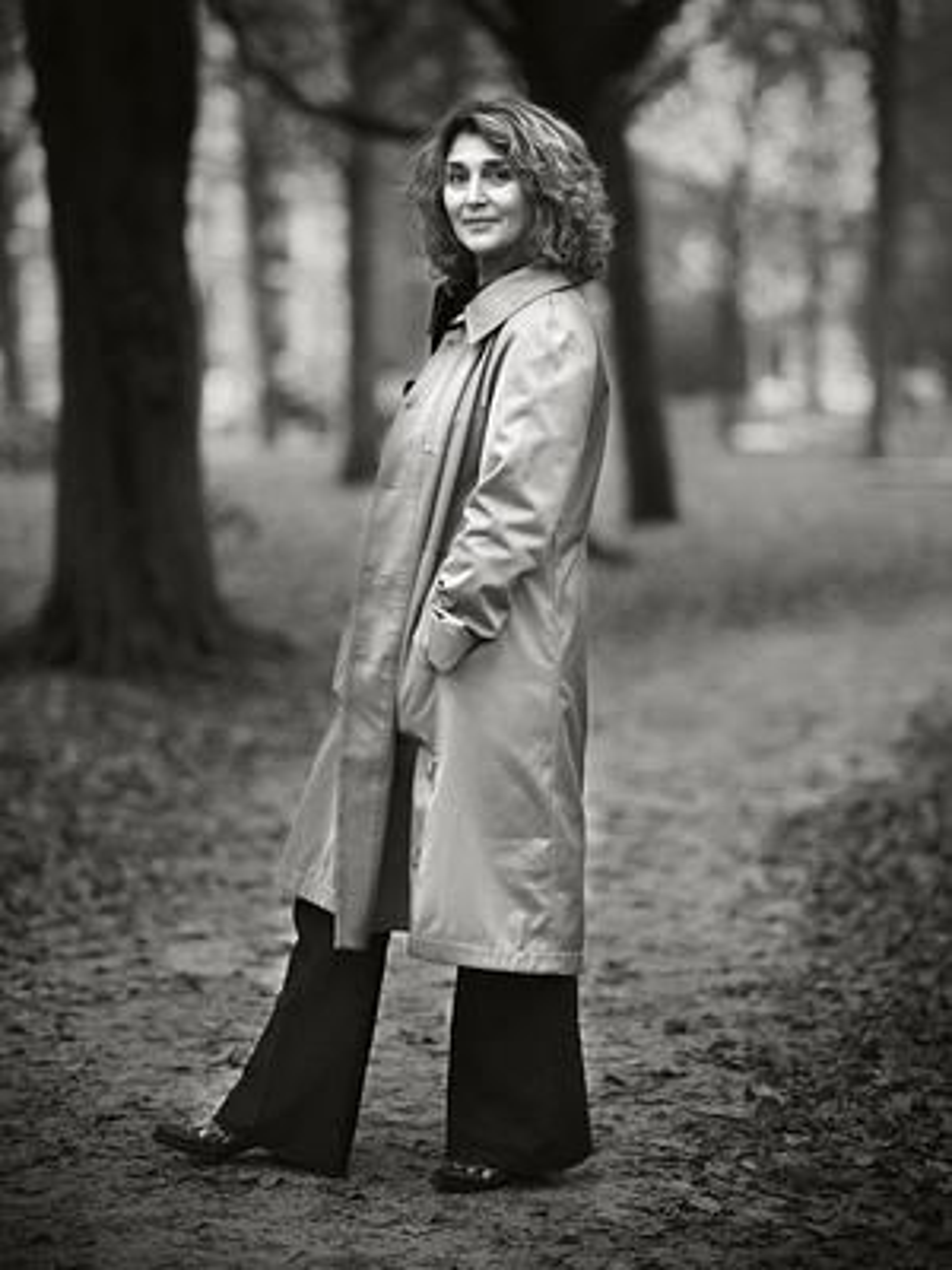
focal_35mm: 87
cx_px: 476
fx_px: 3190
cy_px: 635
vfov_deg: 22.5
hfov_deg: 17.0
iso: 200
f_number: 2
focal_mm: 110
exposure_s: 1/125
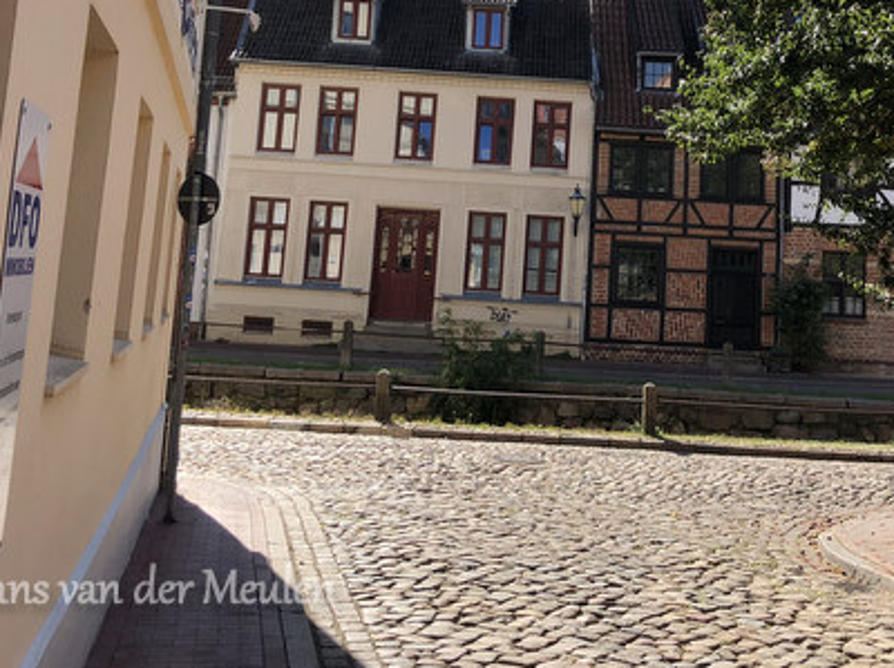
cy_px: 89
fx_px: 1264
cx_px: 563
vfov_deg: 28.7
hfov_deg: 38.7
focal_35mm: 49
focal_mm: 3.99
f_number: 1.8
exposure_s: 1/1548
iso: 20
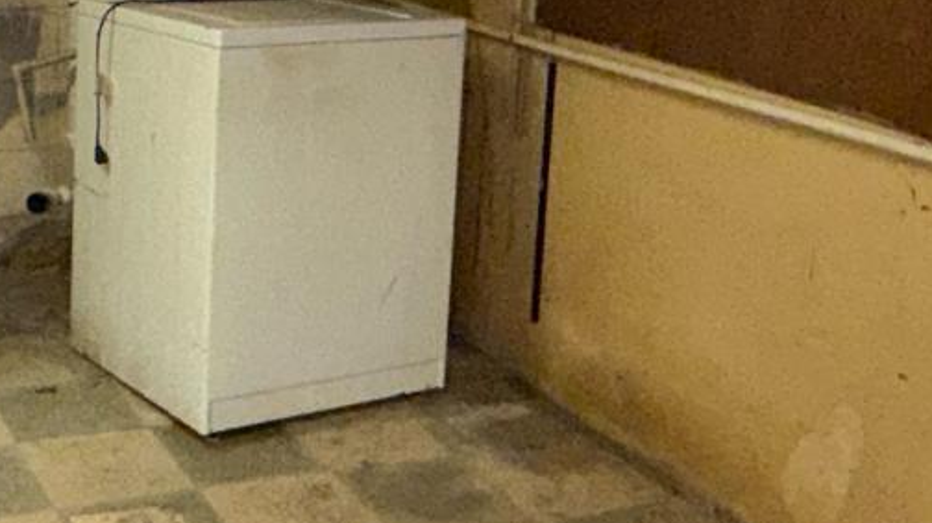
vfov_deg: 19.1
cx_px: 153
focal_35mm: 62
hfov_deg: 32.7
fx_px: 1532
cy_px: 78
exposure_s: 1/60
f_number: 2.2
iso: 320
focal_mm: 2.22
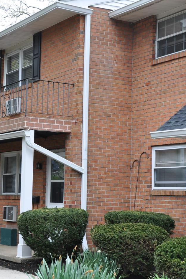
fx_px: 618
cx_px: 20
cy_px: 139
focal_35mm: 80
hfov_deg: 16.9
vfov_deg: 25.4
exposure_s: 1/100
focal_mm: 35
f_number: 10
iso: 200
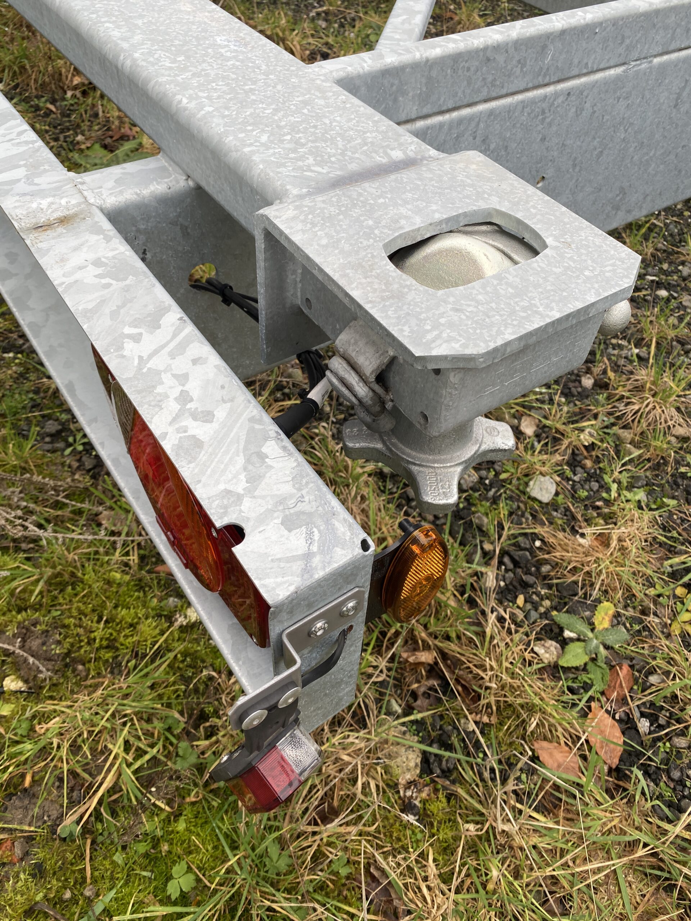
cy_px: 460
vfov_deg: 67.3
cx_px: 346
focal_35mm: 26
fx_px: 692
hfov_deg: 53.1
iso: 32
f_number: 1.8
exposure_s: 1/330
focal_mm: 4.25
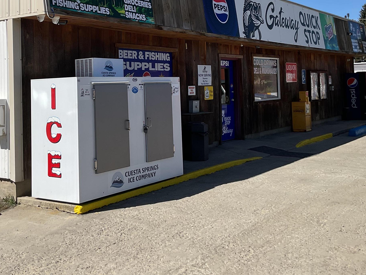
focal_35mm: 49
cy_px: 53
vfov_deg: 29.0
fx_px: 518
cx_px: 150
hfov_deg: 38.8
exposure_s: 1/2801
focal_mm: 3
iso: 16
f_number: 1.8
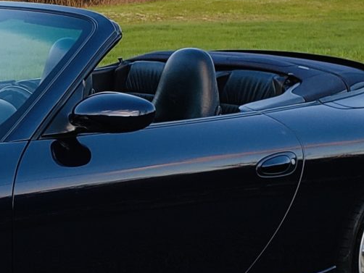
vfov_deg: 14.0
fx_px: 1115
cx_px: -52
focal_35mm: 106
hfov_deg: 17.8
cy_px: 129
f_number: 2.4
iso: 50
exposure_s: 1/147
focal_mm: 4.3
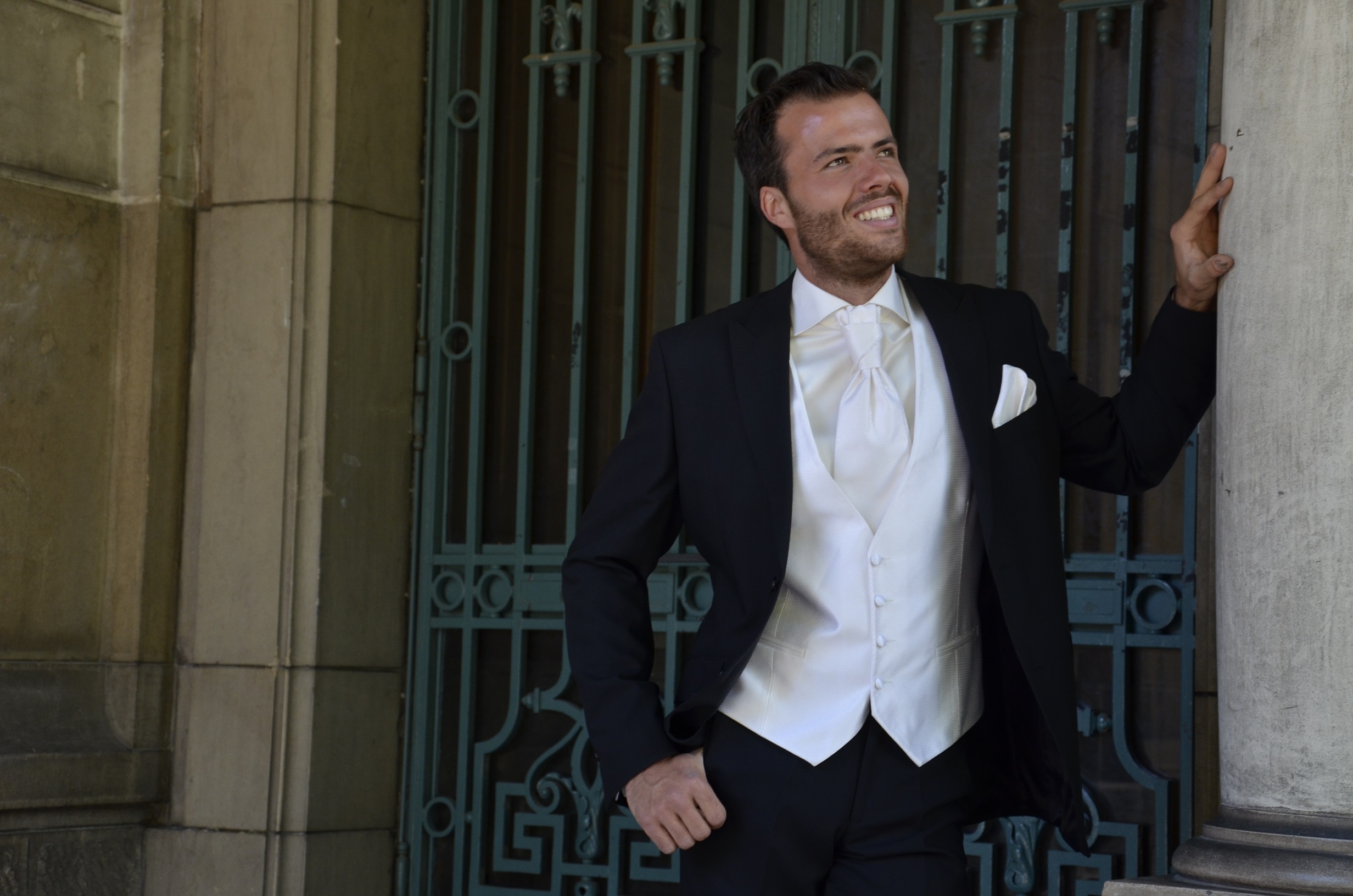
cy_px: 448
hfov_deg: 26.0
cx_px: 676
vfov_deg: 17.4
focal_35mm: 78
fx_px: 2925
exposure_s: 1/125
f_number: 5
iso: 400
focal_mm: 52
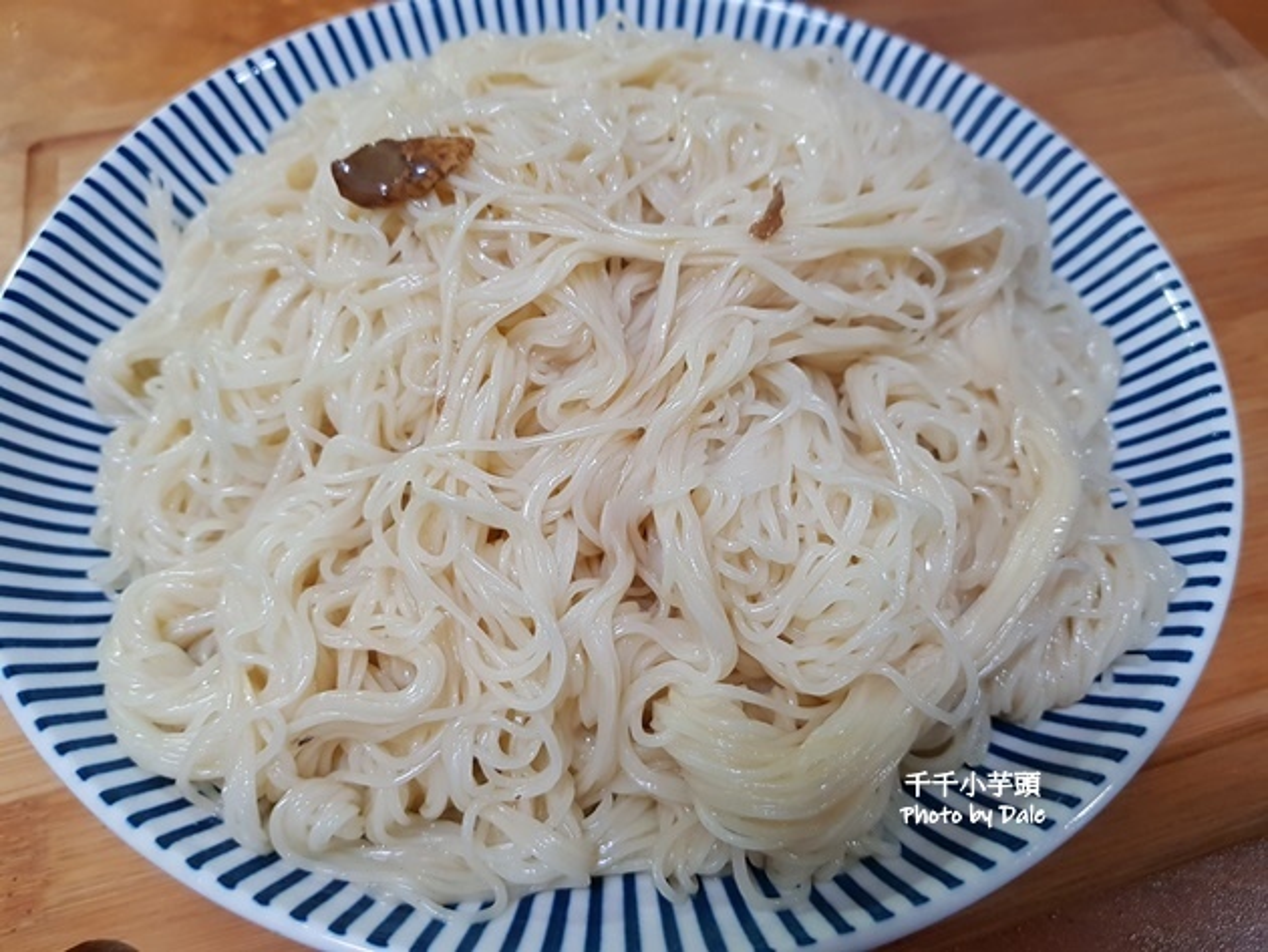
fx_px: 953
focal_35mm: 26
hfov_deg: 67.3
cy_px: 476
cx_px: 634
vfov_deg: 53.1
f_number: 1.7
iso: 160
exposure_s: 1/40
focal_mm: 4.3
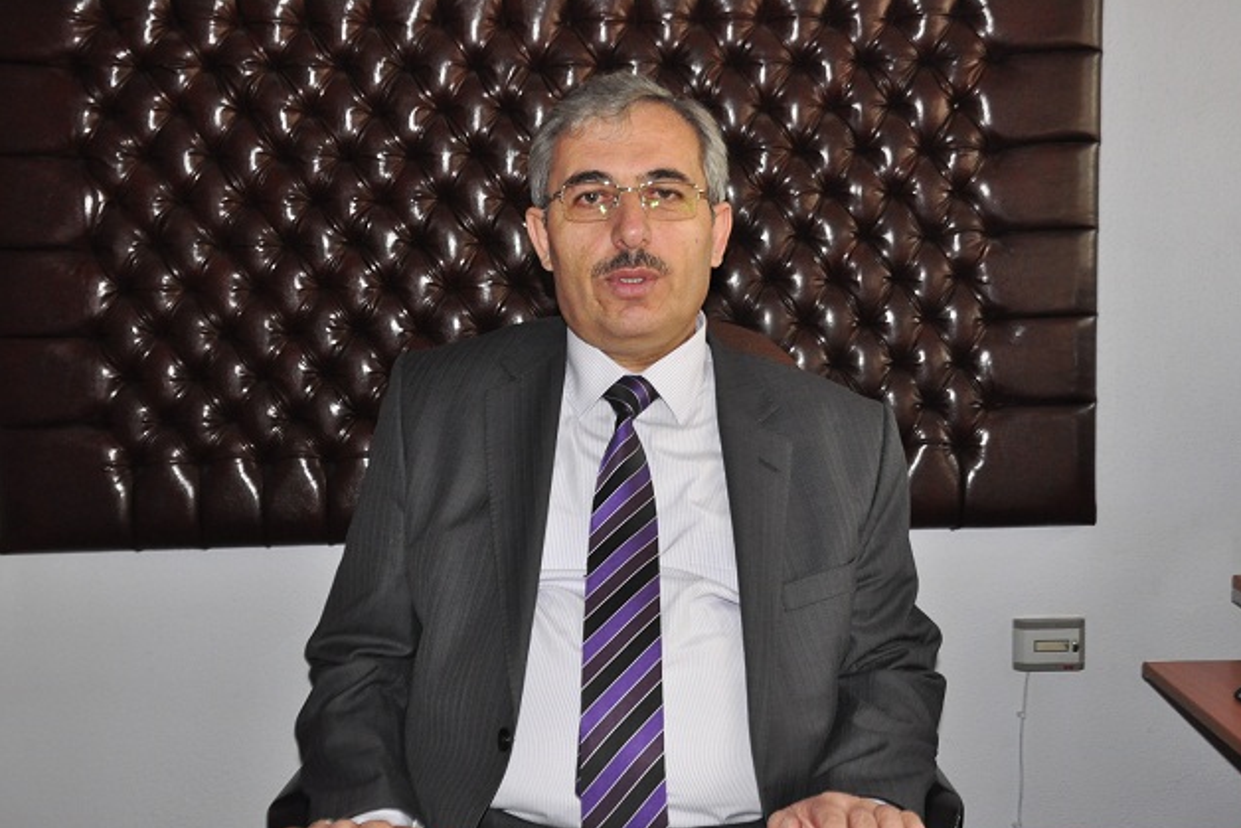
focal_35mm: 43
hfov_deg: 45.4
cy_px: 413
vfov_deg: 31.2
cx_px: 632
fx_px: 1483
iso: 1000
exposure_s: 1/100
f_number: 4
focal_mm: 28
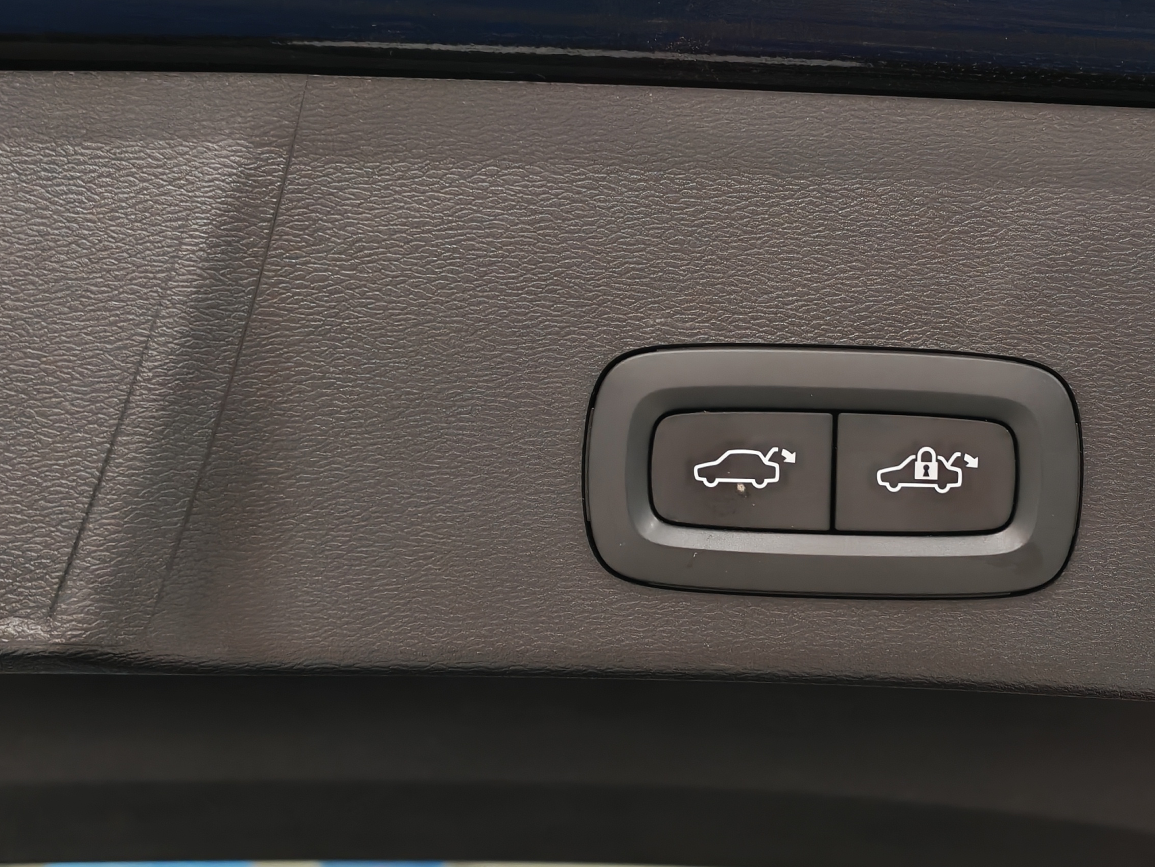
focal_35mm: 58
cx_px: 813
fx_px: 1935
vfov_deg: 25.2
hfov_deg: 32.8
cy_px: 486
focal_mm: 6.12
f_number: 1.9
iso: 872
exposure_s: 1/50
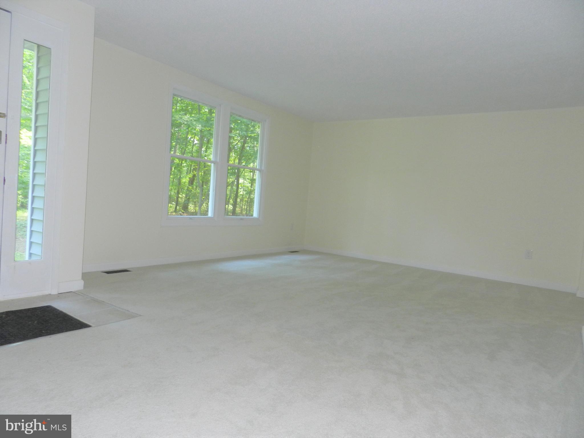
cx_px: 292
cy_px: 219
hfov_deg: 73.9
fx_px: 388
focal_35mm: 23
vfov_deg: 58.9
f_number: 3.4
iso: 200
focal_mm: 4
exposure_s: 1/30
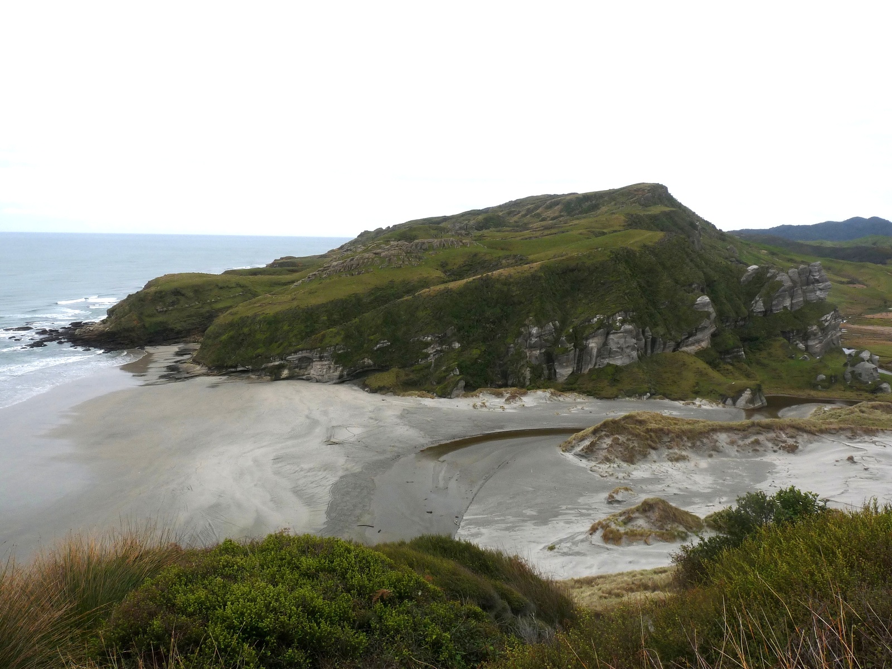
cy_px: 334
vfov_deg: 51.4
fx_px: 696
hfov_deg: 65.3
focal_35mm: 27
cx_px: 446
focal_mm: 4.8
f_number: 4.5
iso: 100
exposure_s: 1/200
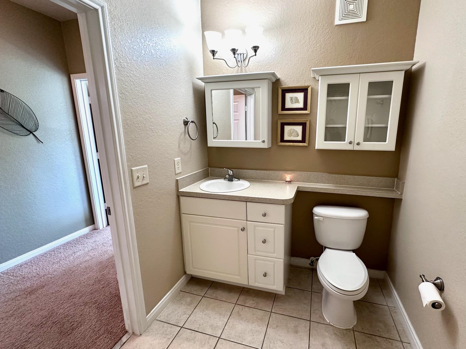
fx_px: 215
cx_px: 261
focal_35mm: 16
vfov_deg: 78.1
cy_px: 170
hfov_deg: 94.1
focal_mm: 2.22
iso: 200
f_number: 2.2
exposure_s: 1/60
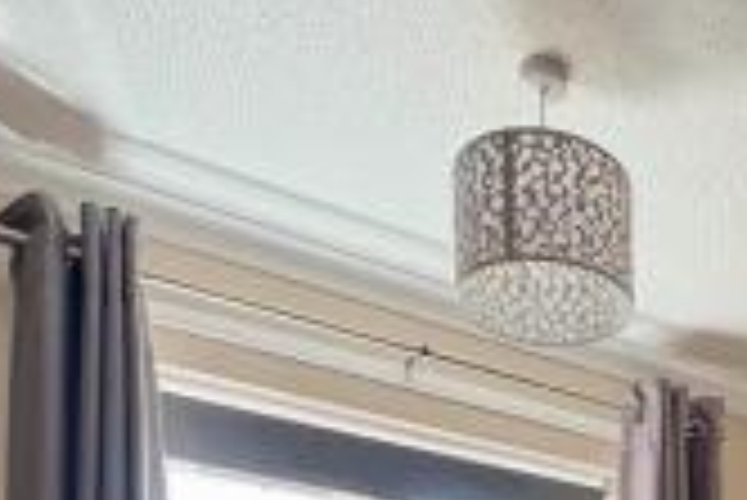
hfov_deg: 35.2
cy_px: 894
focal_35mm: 51
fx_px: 1059
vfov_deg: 19.7
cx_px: 745
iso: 250
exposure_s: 1/67
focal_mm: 2.22
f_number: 2.2
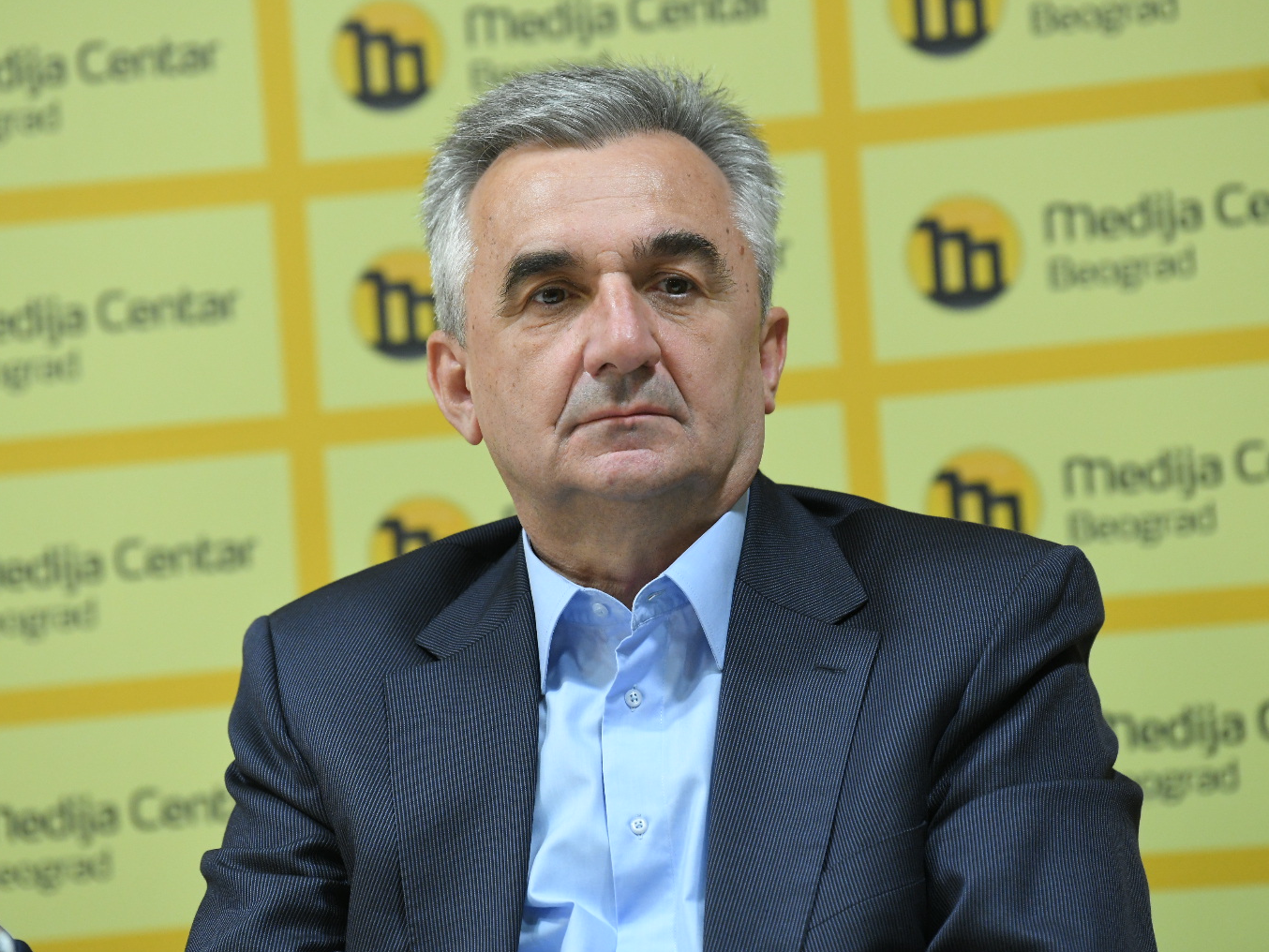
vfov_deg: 6.5
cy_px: 466
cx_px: 626
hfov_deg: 8.6
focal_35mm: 230
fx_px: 8433
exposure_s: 1/250
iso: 3200
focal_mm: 200
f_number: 4
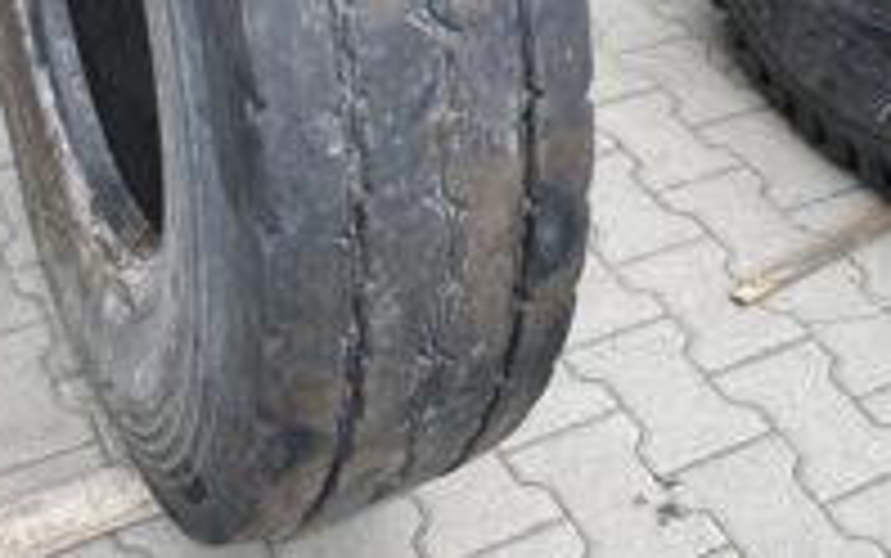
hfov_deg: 34.0
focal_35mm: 60
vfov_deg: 20.8
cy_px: -29
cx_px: 400
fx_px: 1458
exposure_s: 1/271
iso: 32
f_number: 1.8
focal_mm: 4.25
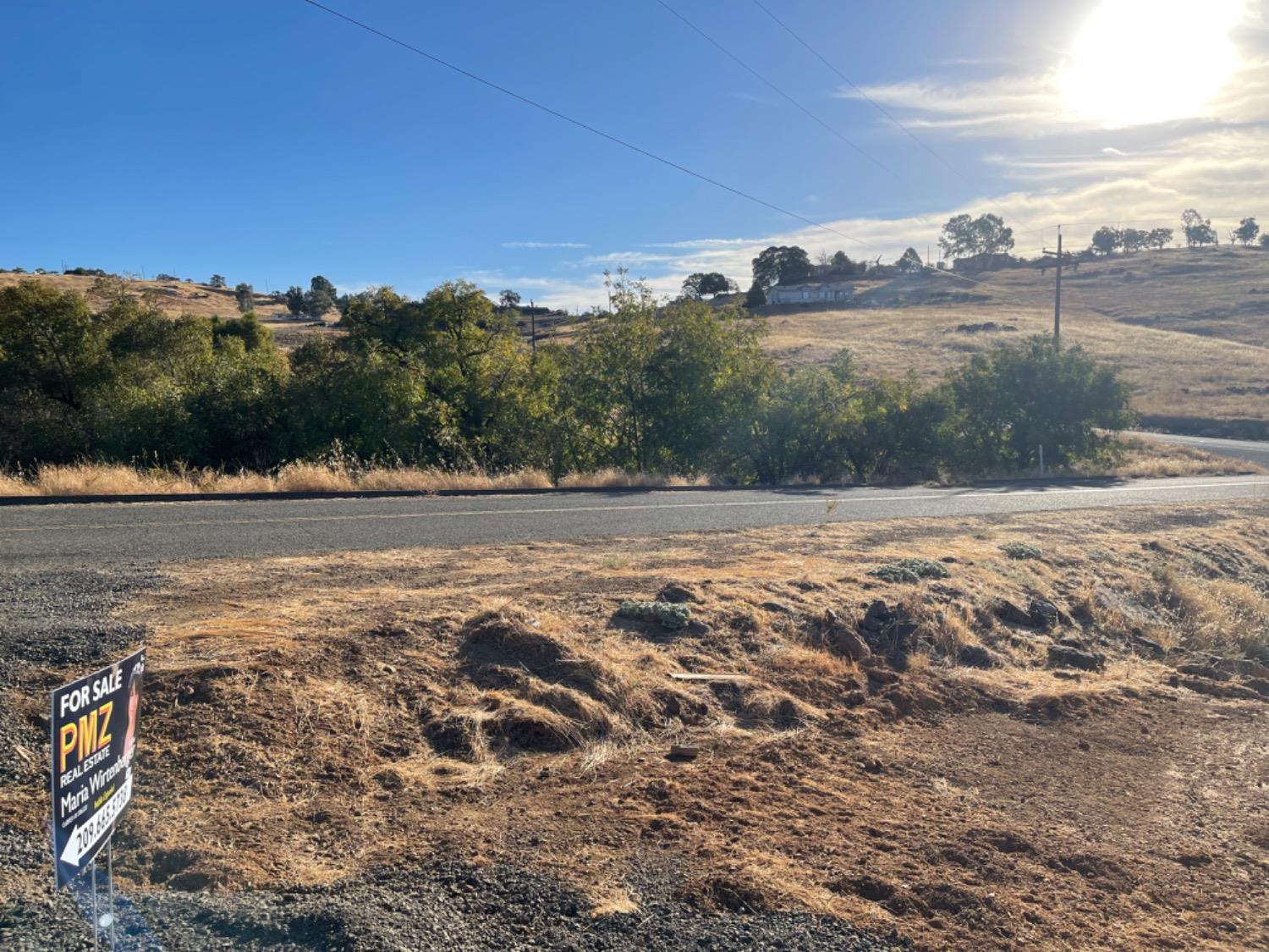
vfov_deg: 54.9
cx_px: 634
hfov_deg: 69.4
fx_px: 916
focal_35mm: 25
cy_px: 476
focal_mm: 5.1
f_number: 1.6
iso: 32
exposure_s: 1/3922
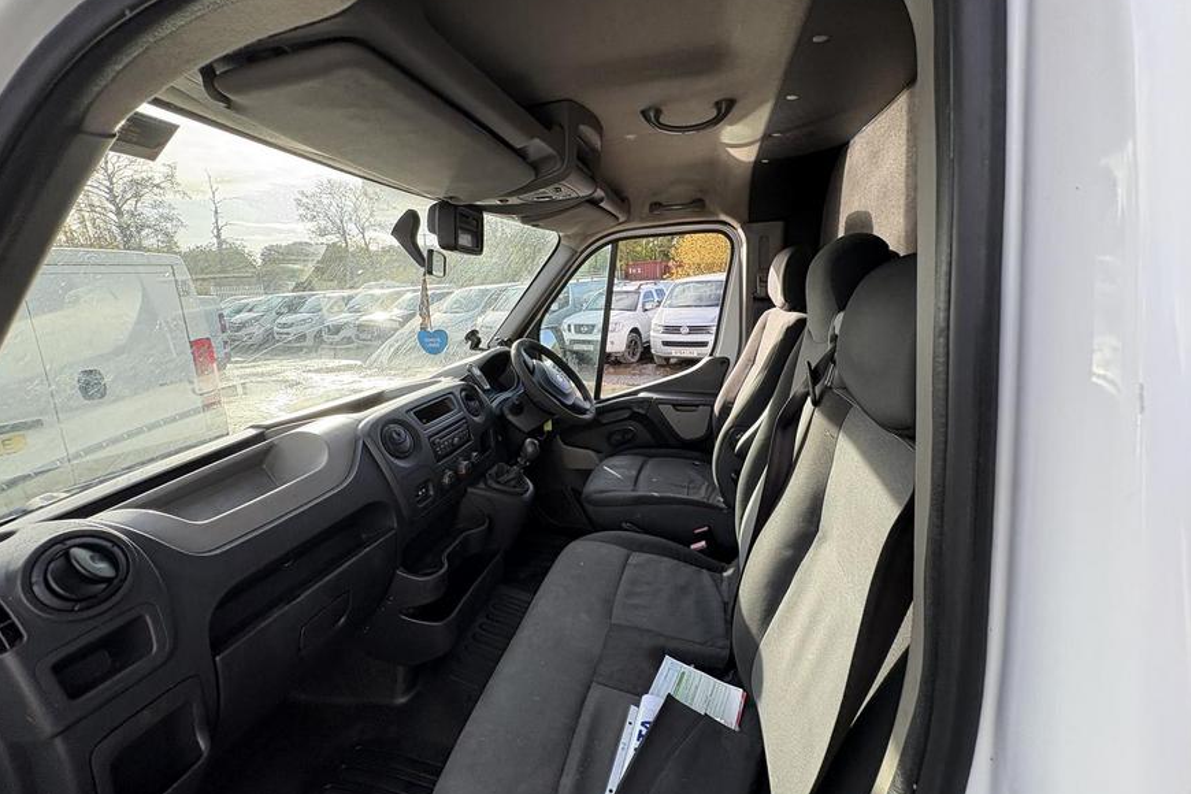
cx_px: 605
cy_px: 375
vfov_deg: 77.3
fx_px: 496
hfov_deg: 100.4
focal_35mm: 15
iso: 40
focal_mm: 2.22
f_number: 2.2
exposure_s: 1/201
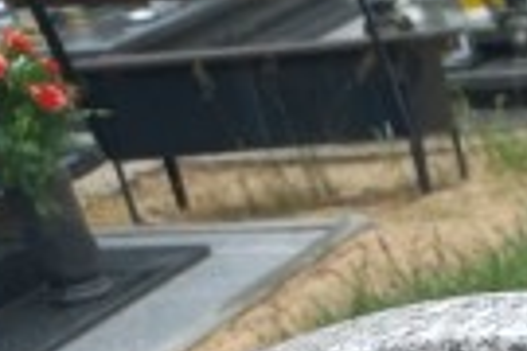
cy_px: 682
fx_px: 1800
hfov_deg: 13.6
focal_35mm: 123
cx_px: 1128
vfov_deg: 10.3
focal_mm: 4.6
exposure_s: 1/140
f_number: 1.8
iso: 25
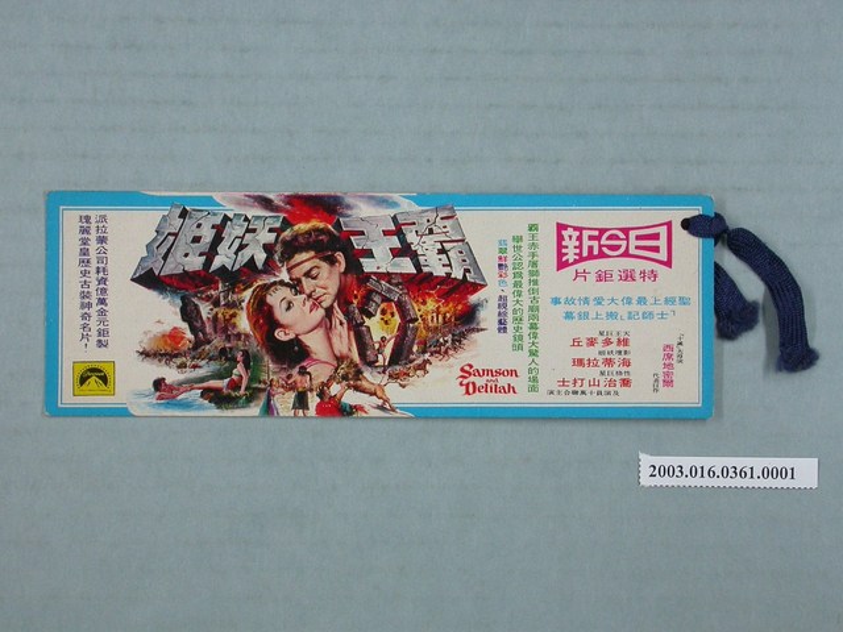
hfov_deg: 23.8
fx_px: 1997
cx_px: 422
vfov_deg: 18.0
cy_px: 316
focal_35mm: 82
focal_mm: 17.1
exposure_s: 1/30
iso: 100
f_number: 4.1
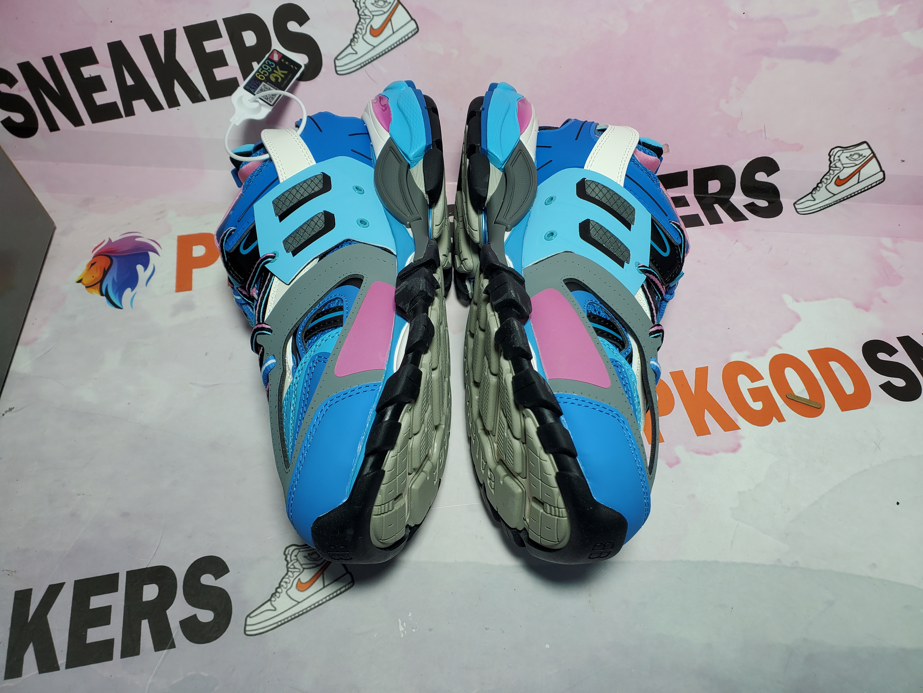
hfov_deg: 67.3
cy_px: 346
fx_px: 693
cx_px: 462
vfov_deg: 53.1
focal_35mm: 26
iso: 50
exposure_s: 1/293
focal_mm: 4.3
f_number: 2.4
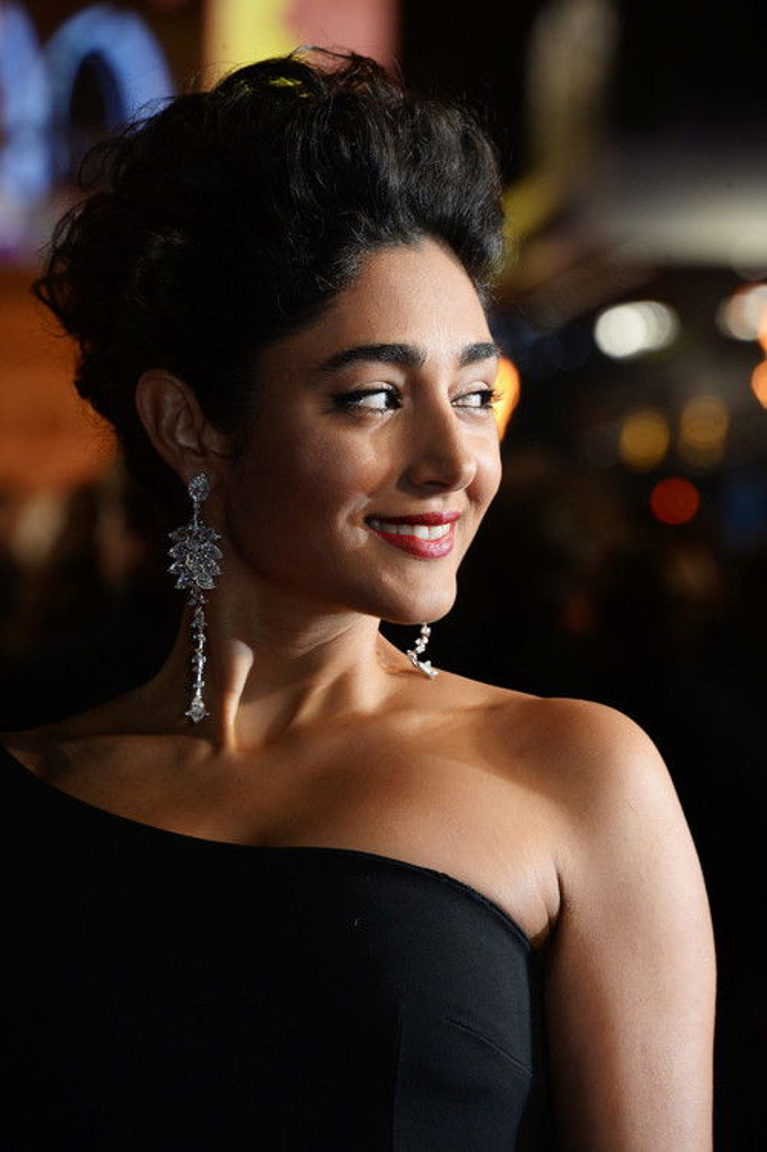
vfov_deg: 6.9
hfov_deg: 4.6
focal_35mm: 300
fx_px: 9596
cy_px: 576
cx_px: 384
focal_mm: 300
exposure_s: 1/125
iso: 1250
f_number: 9
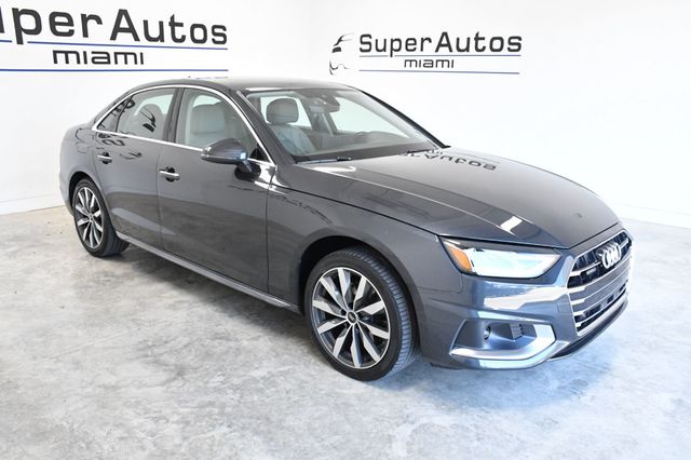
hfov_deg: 62.0
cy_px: 230
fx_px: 576
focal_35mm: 30
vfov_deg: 43.6
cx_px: 346
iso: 2500
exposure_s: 1/250
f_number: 8
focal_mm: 20
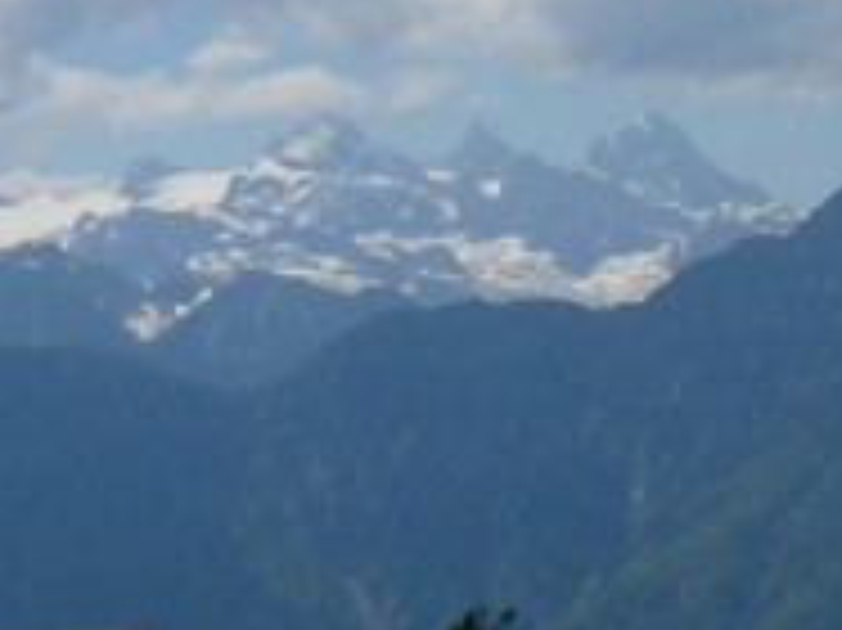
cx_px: -5
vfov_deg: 7.4
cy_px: 220
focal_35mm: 201
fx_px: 4886
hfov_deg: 9.8
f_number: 8
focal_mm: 9.9
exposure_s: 1/640
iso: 100
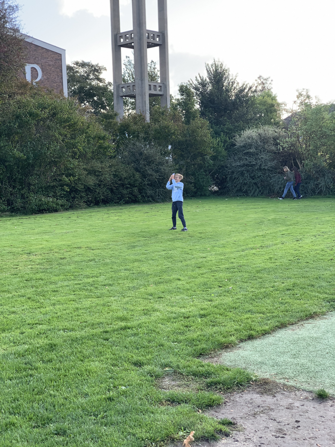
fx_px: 671
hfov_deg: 28.0
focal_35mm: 52
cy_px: 224
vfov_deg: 36.8
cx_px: 168
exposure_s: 1/180
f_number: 2.4
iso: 16
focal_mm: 6
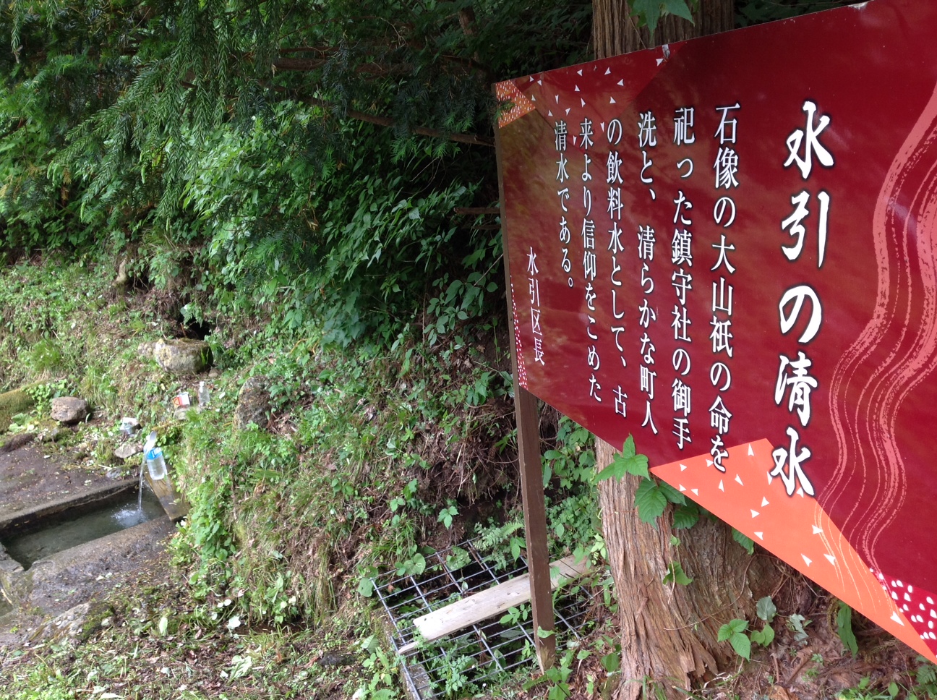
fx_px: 946
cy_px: 350
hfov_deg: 52.7
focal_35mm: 35
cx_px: 468
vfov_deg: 40.6
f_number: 2.4
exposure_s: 1/60
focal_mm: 4.28
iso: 64
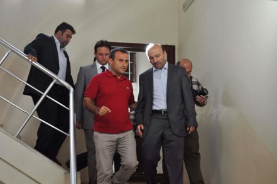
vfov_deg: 22.2
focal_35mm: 61
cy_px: 93
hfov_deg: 32.9
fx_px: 469
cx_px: 138
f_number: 5.6
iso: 400
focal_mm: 40
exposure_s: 1/125
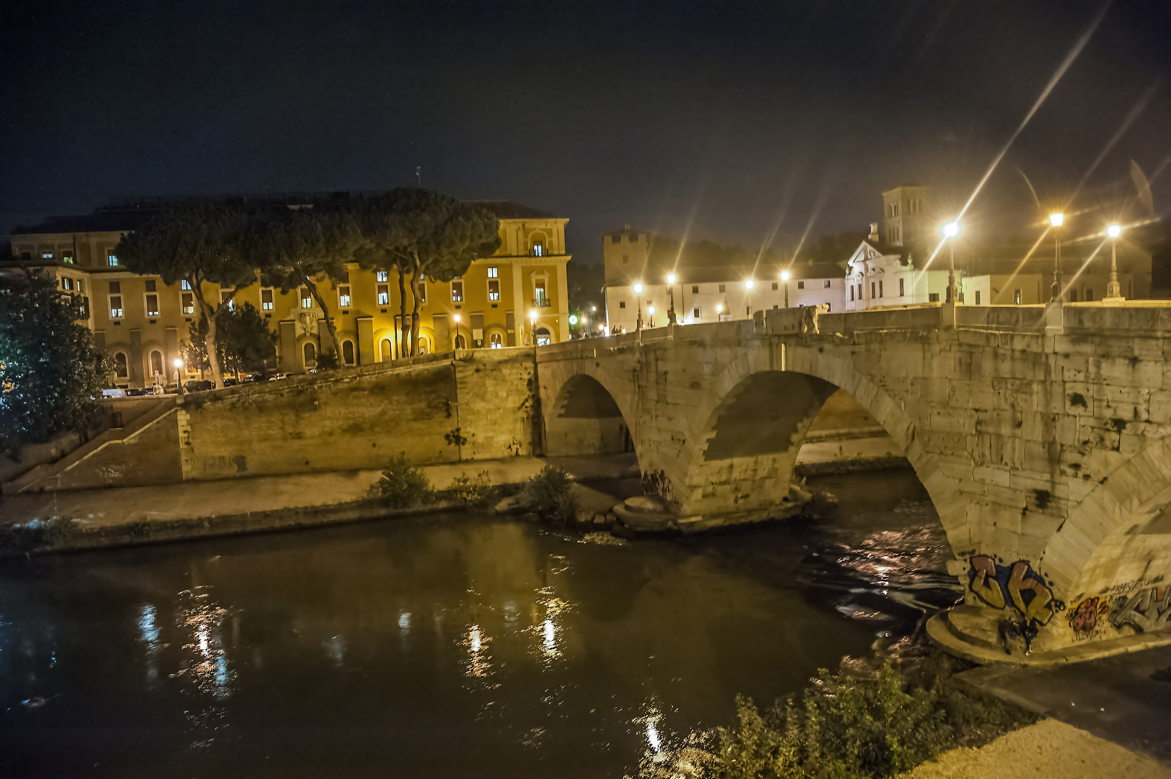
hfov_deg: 73.8
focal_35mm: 24
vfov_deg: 53.1
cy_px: 390
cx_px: 586
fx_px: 780
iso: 6400
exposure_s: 1/8
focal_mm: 24
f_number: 5
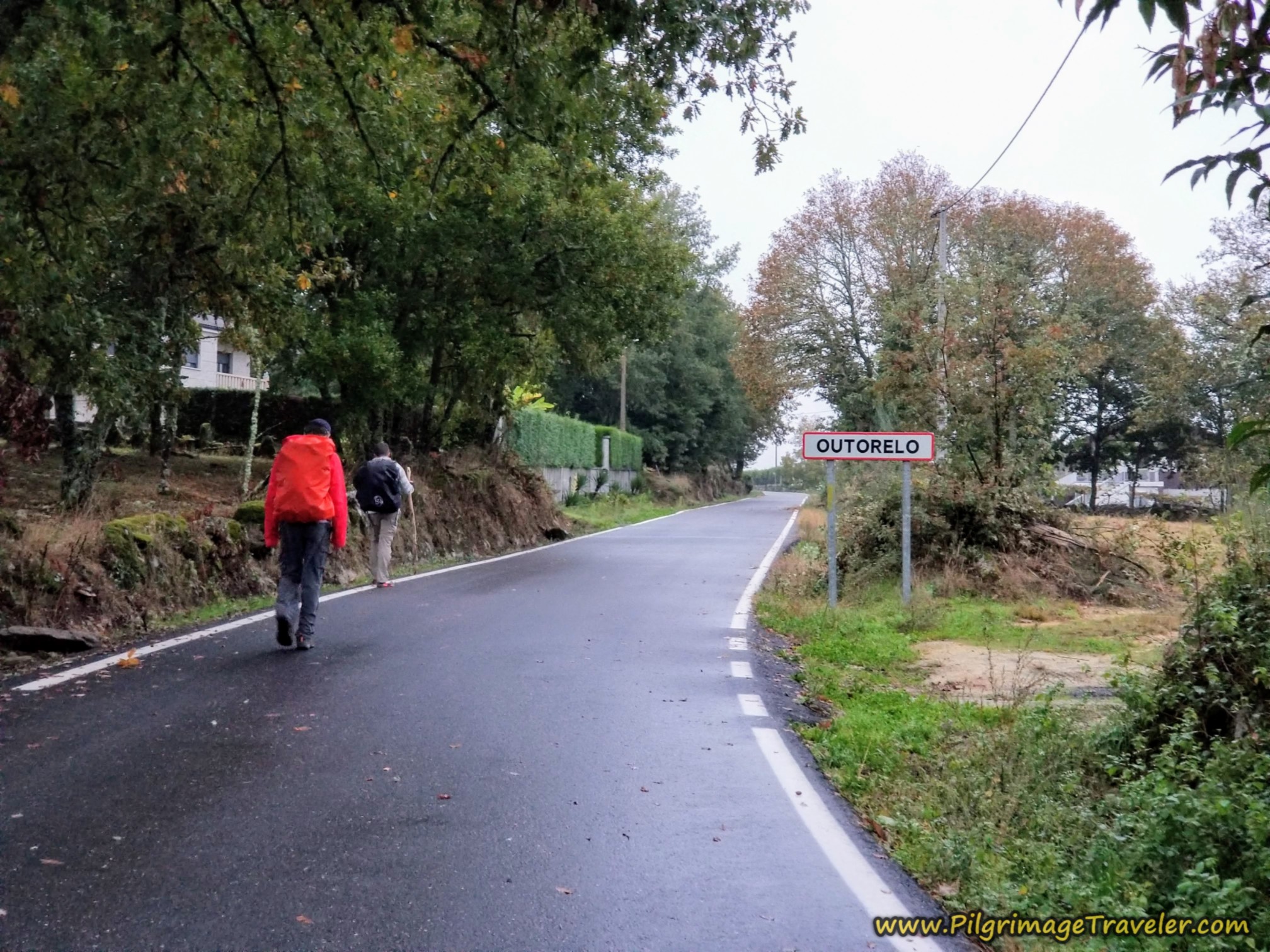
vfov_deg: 28.0
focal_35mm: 52
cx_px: 635
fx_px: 1908
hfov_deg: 36.8
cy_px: 476
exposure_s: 1/23
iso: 160
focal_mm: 6
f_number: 2.4
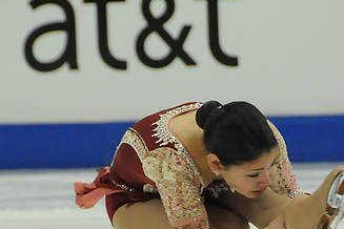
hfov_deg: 2.8
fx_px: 7004
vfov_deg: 1.9
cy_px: 242
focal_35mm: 733
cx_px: 202
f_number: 5.6
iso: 3200
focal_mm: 200
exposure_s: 1/1000
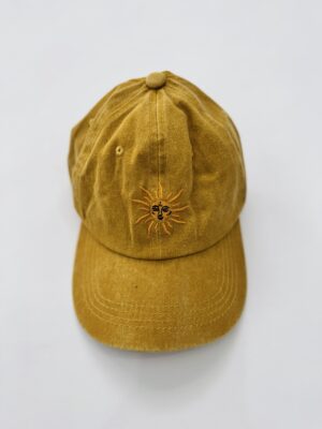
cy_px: 214
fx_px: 298
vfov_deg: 71.6
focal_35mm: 24
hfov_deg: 56.8
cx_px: 161
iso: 100
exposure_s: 1/120
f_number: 1.78
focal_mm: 6.76
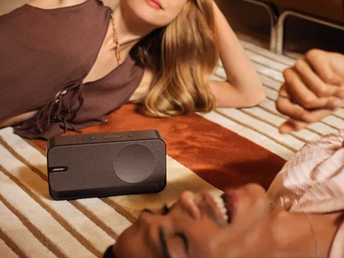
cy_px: 120
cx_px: 175
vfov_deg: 16.8
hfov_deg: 22.2
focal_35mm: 88
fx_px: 875
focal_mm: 45
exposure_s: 1/500
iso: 400
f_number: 2.8
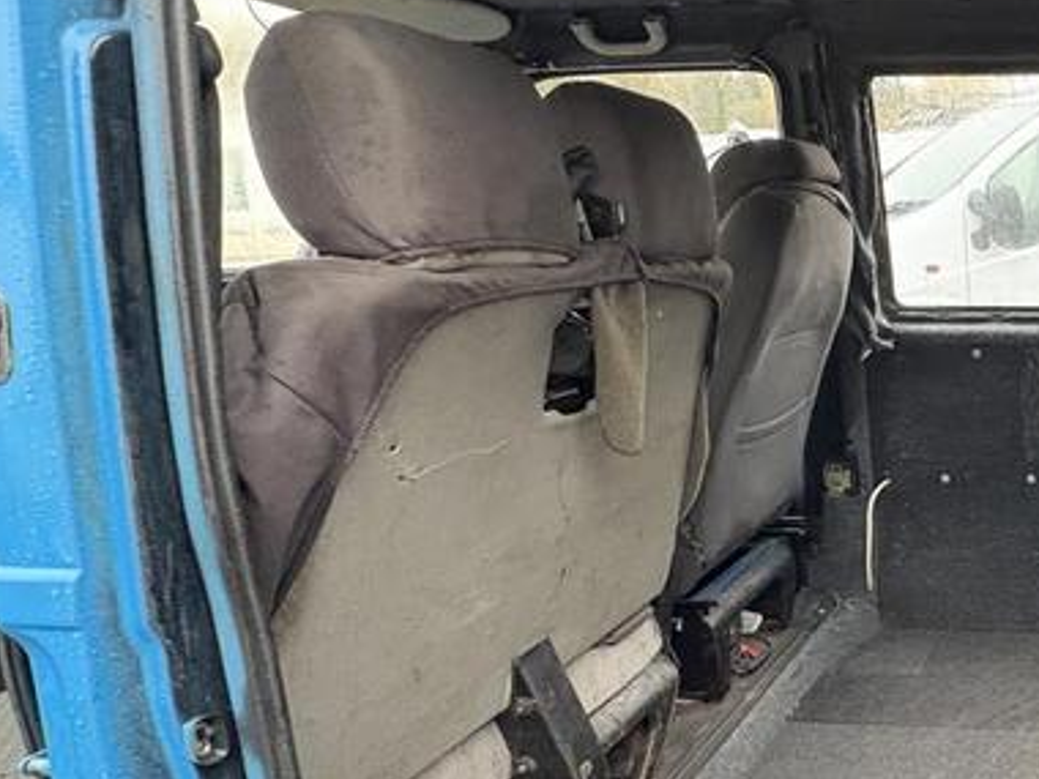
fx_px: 990
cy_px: 569
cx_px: 1080
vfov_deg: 41.9
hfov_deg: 45.1
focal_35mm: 33
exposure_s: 1/60
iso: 640
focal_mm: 2.22
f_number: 2.2
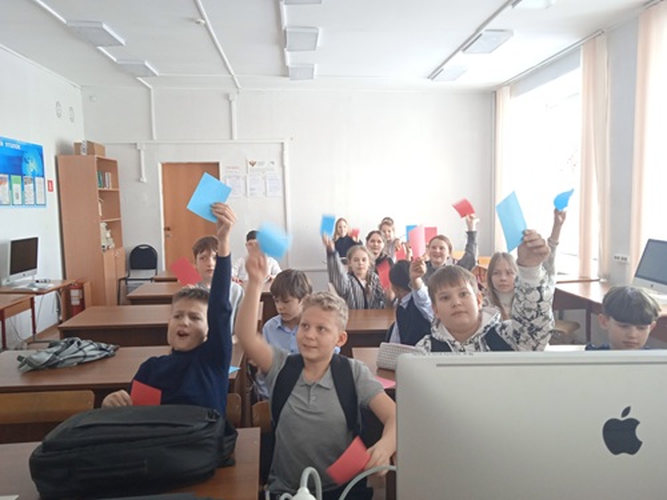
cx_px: 334
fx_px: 540
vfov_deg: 49.7
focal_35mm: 28
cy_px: 250
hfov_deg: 63.4
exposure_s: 1/33.3
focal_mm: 3.43
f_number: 2.2
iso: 396
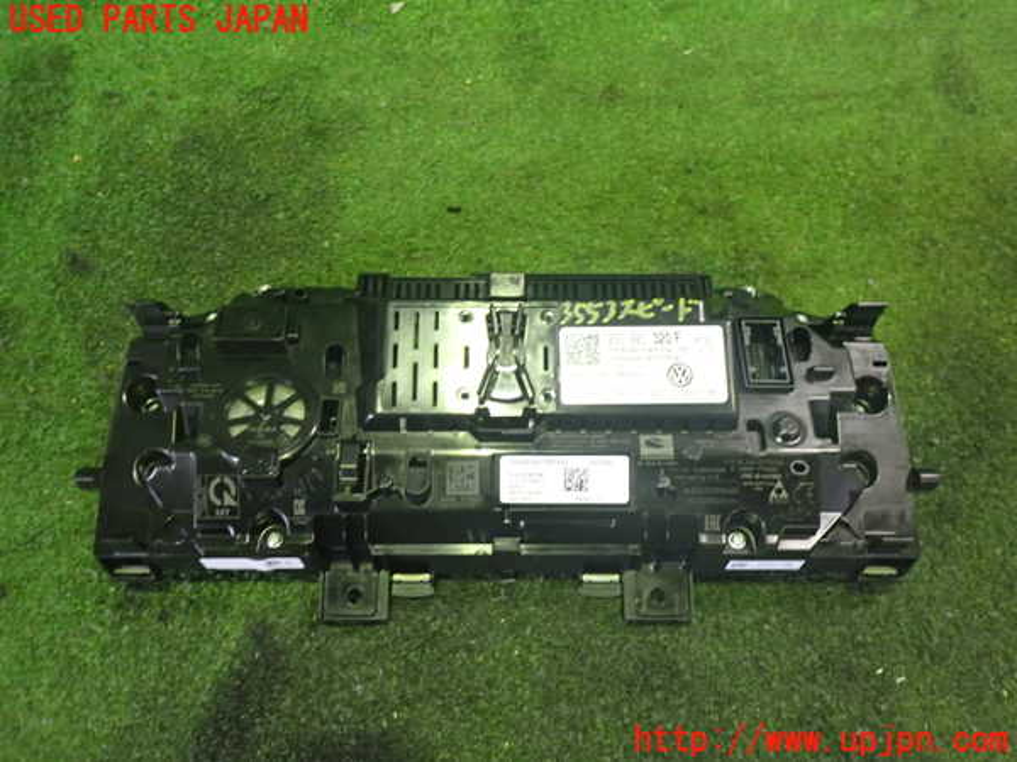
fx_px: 881
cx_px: 508
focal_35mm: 30
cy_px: 381
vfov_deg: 46.8
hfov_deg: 60.0
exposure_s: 1/30
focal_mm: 5.4
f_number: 2.3
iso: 800
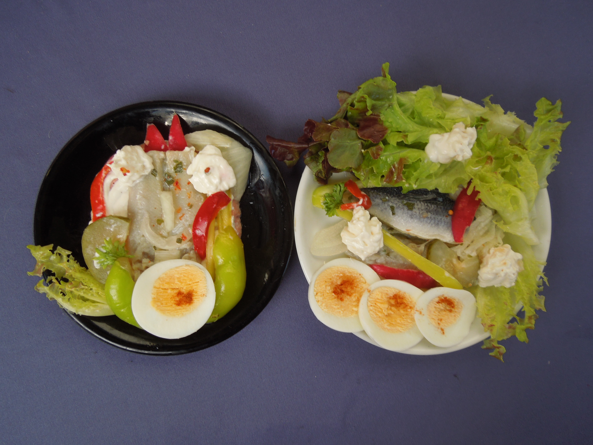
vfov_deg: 54.9
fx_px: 428
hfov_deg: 69.4
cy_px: 222
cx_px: 296
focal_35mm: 25
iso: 100
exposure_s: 1/125
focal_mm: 4.5
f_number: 3.3
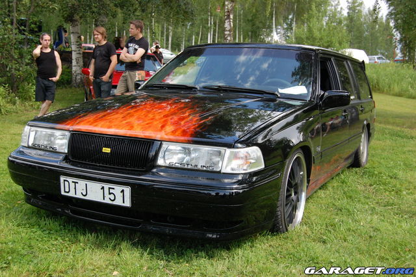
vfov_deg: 31.9
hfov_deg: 46.4
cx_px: 208
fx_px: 485
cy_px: 138
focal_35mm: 42
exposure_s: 1/800
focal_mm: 28
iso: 800
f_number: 5.6
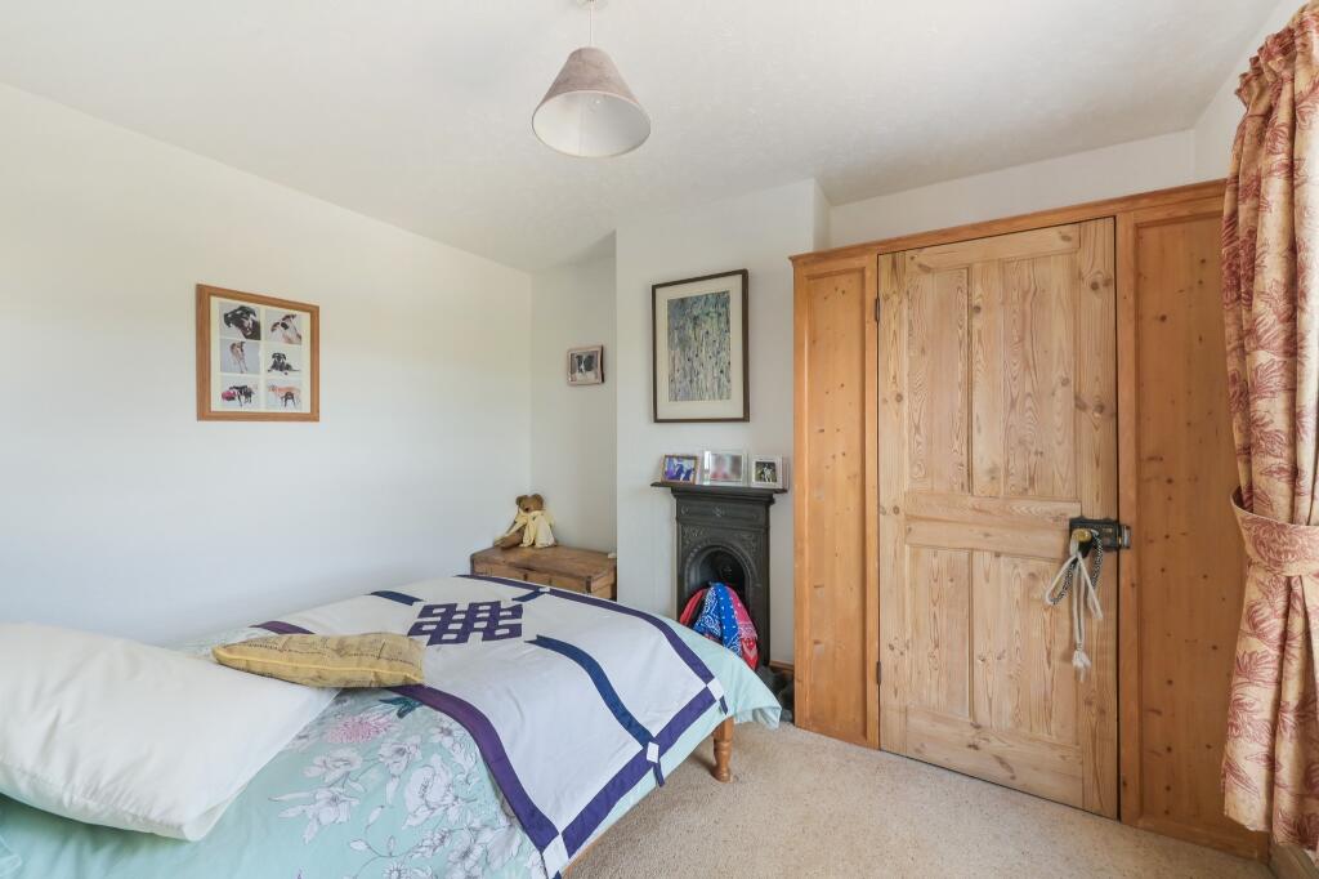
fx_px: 513
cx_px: 660
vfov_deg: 81.2
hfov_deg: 104.3
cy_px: 440
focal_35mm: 14
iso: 400
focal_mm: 14
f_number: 14
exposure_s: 1/6
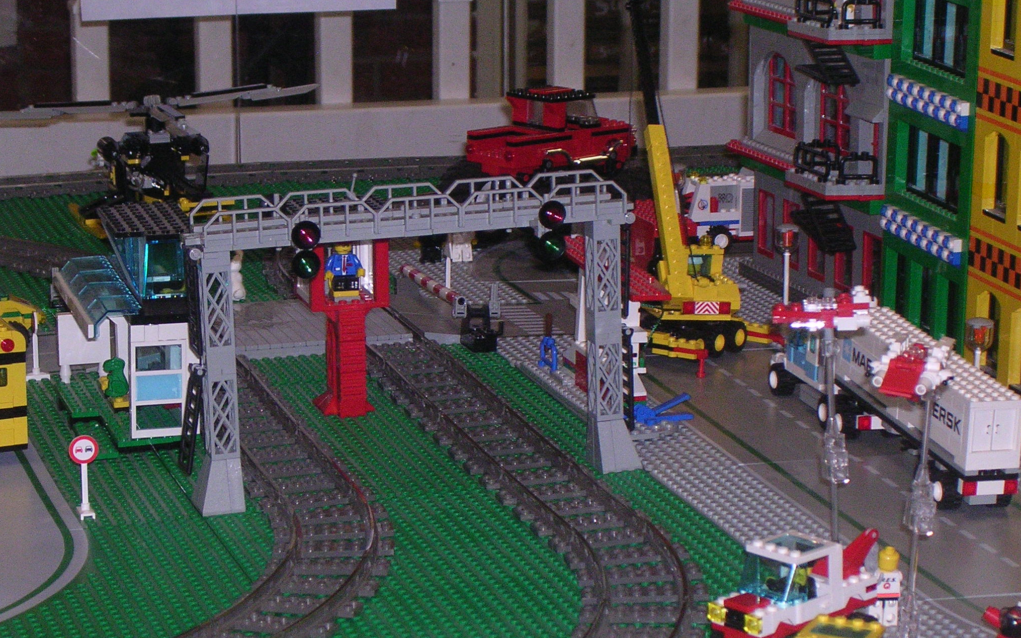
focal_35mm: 123
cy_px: 379
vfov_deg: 10.7
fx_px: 3423
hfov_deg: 17.0
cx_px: 514
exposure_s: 1/60.1
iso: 400
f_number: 4.9
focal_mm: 17.4
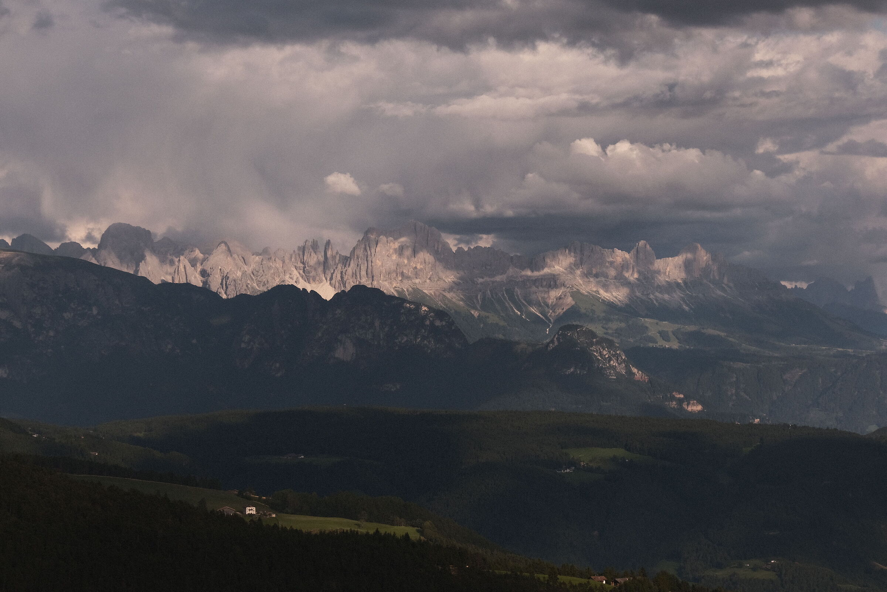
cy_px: 296
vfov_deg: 11.4
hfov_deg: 17.1
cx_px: 444
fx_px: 2956
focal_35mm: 120
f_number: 11
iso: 640
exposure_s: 1/1000
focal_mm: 80
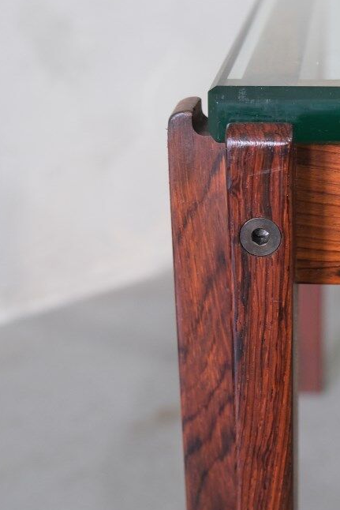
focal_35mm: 63
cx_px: 253
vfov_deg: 31.9
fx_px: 892
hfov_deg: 21.4
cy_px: 240
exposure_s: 1/30
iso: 1250
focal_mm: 21.2
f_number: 4
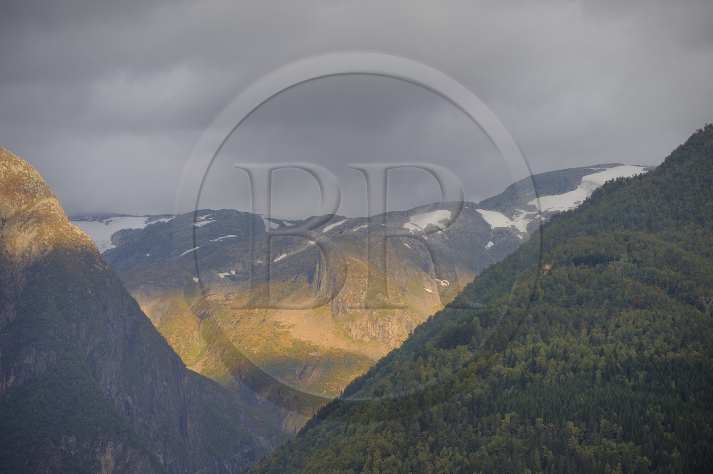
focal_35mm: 170
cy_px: 237
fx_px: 3364
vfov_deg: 8.1
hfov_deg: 12.1
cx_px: 356
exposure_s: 1/320
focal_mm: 170
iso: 200
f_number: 4.5
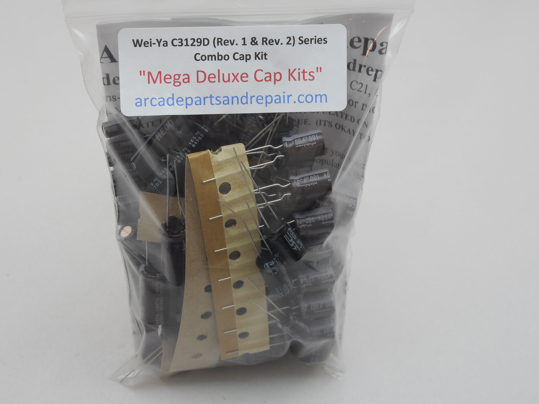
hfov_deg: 36.1
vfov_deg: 27.5
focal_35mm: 53
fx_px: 825
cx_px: 224
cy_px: 183
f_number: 4.7
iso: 100
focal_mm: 7.9
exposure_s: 1/30
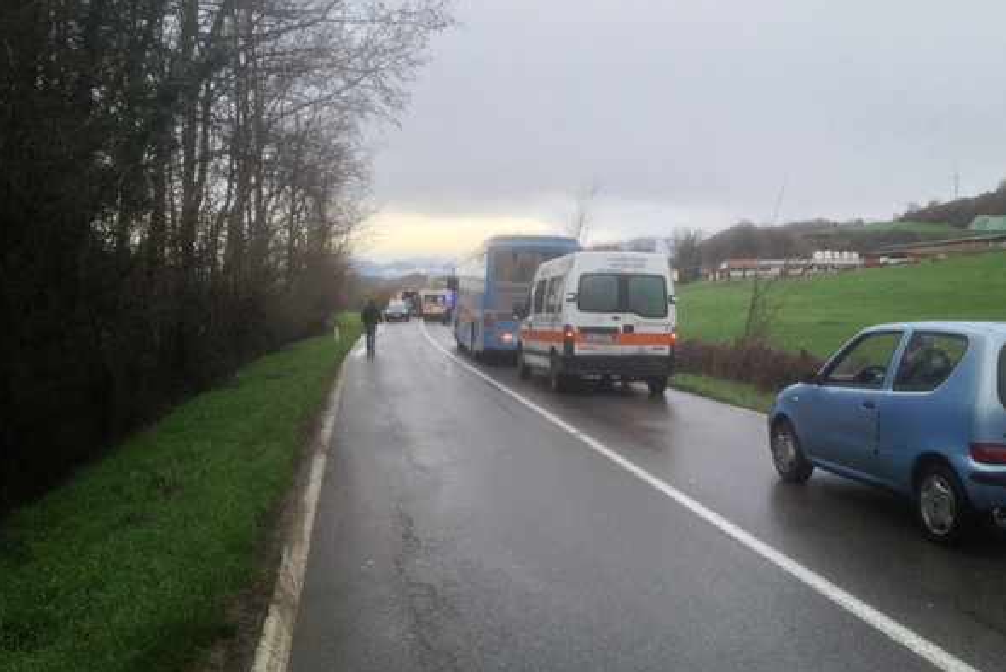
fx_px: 1034
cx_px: 505
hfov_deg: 51.9
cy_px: 297
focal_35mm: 37
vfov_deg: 35.9
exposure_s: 1/305
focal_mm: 4.28
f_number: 2.4
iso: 50
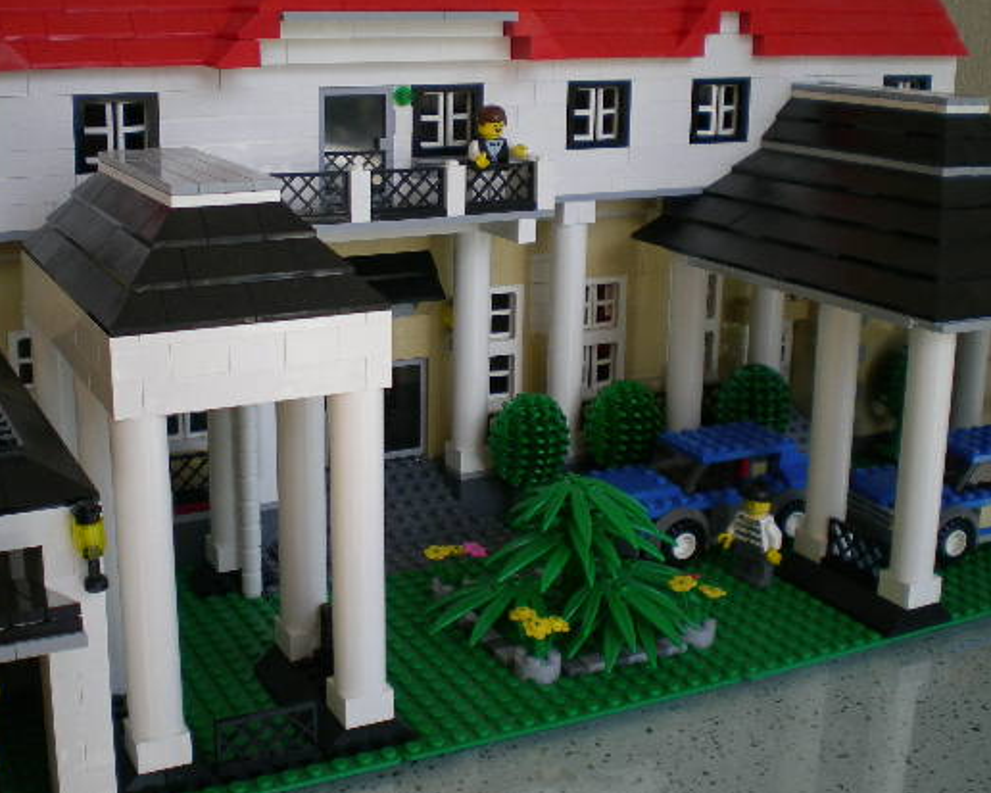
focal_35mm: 46
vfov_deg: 32.7
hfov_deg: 40.1
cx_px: 380
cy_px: 346
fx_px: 1349
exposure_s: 1/188
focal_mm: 6.3
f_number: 3.1
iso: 50
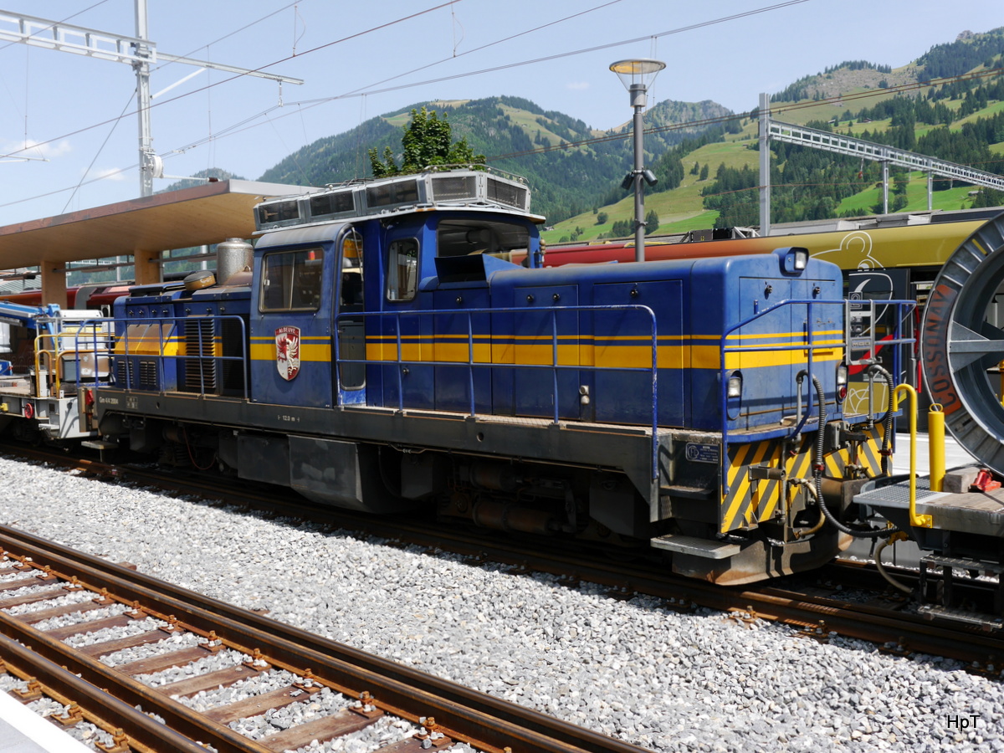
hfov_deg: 51.4
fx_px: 1044
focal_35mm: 36
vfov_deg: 39.7
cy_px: 376
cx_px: 502
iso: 160
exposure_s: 1/320
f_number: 7.1
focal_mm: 18
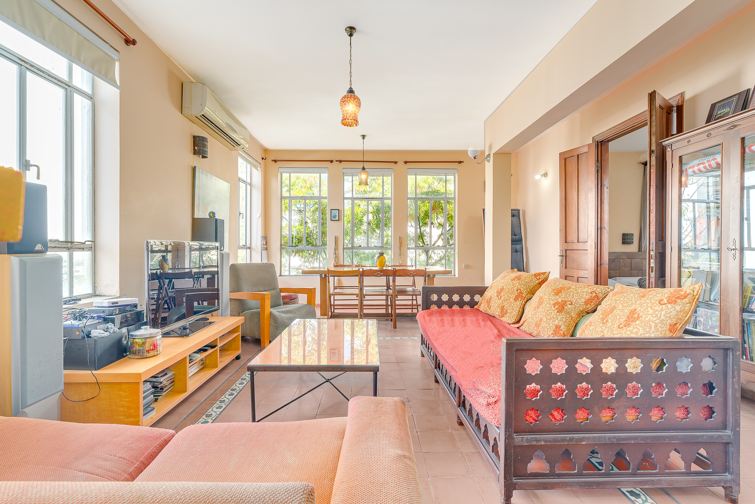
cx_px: 378
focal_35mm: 16
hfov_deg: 96.7
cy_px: 252
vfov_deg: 73.8
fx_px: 336
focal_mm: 16
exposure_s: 1/125
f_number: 8
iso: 400
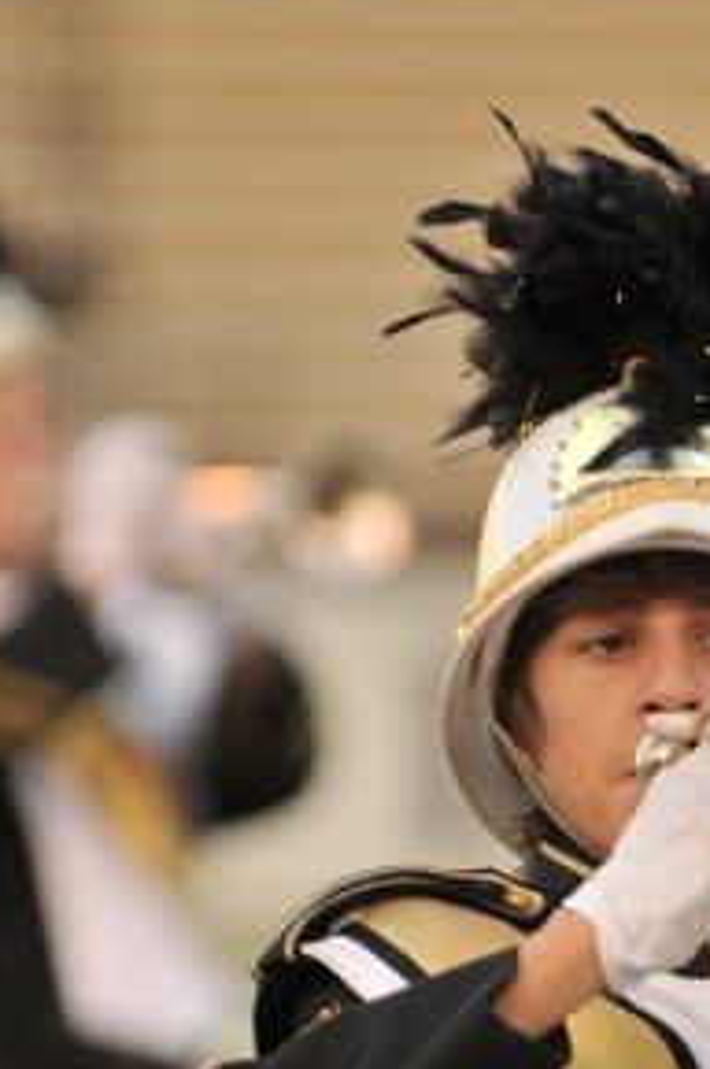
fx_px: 18473
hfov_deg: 2.2
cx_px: 664
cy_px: 1058
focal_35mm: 623
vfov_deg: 3.3
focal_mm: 200
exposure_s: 1/500
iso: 200
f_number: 2.8
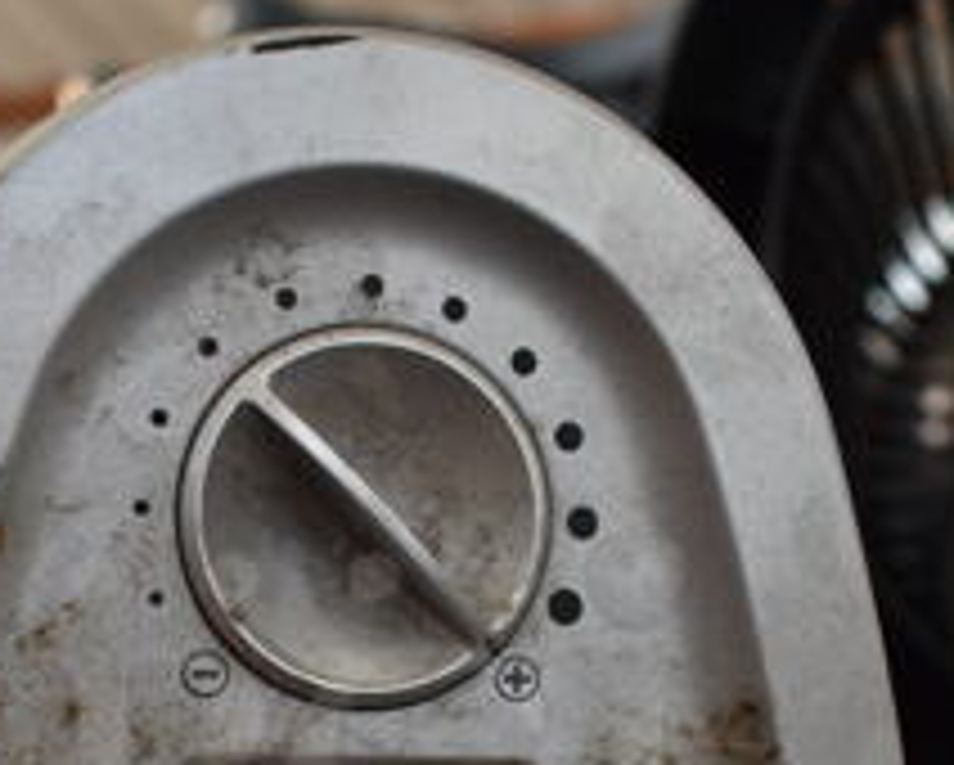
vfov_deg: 20.4
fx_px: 2063
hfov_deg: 26.0
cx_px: 374
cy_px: 760
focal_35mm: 73
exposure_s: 1/30
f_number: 3.5
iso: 200
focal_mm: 18
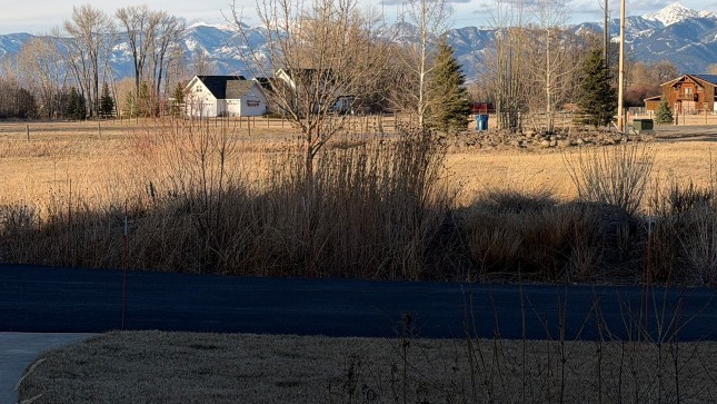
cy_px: 112
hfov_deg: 25.4
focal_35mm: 83
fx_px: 1578
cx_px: 501
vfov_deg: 14.5
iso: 64
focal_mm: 6.76
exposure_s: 1/3378
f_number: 1.78
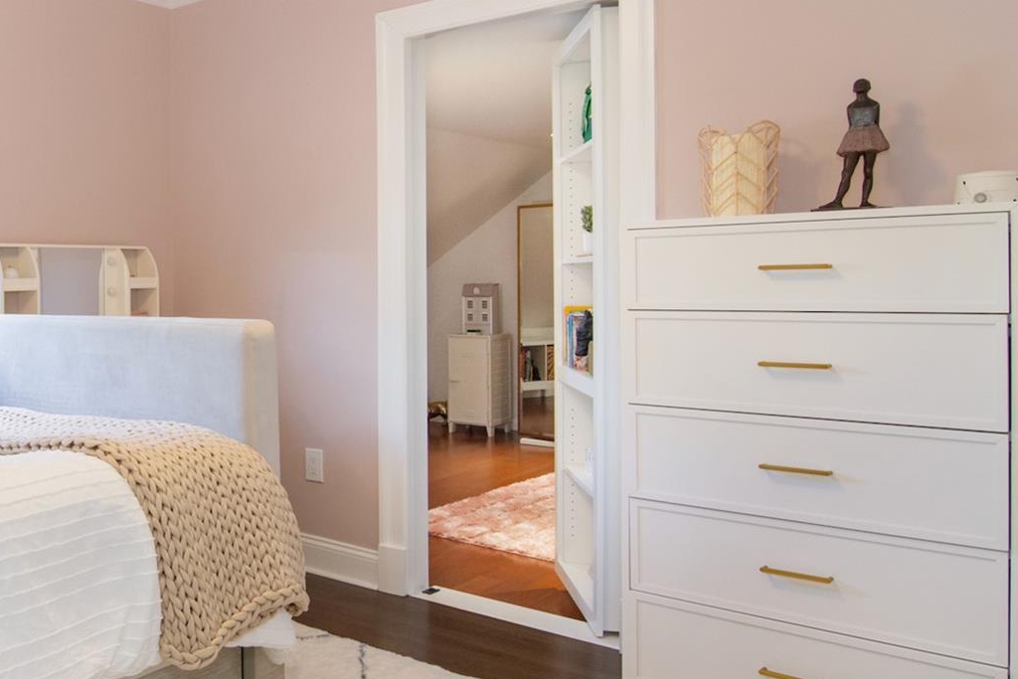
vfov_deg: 39.9
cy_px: 289
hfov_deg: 51.1
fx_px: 933
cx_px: 116
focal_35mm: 33
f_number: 8
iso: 640
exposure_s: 1/25
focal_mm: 11
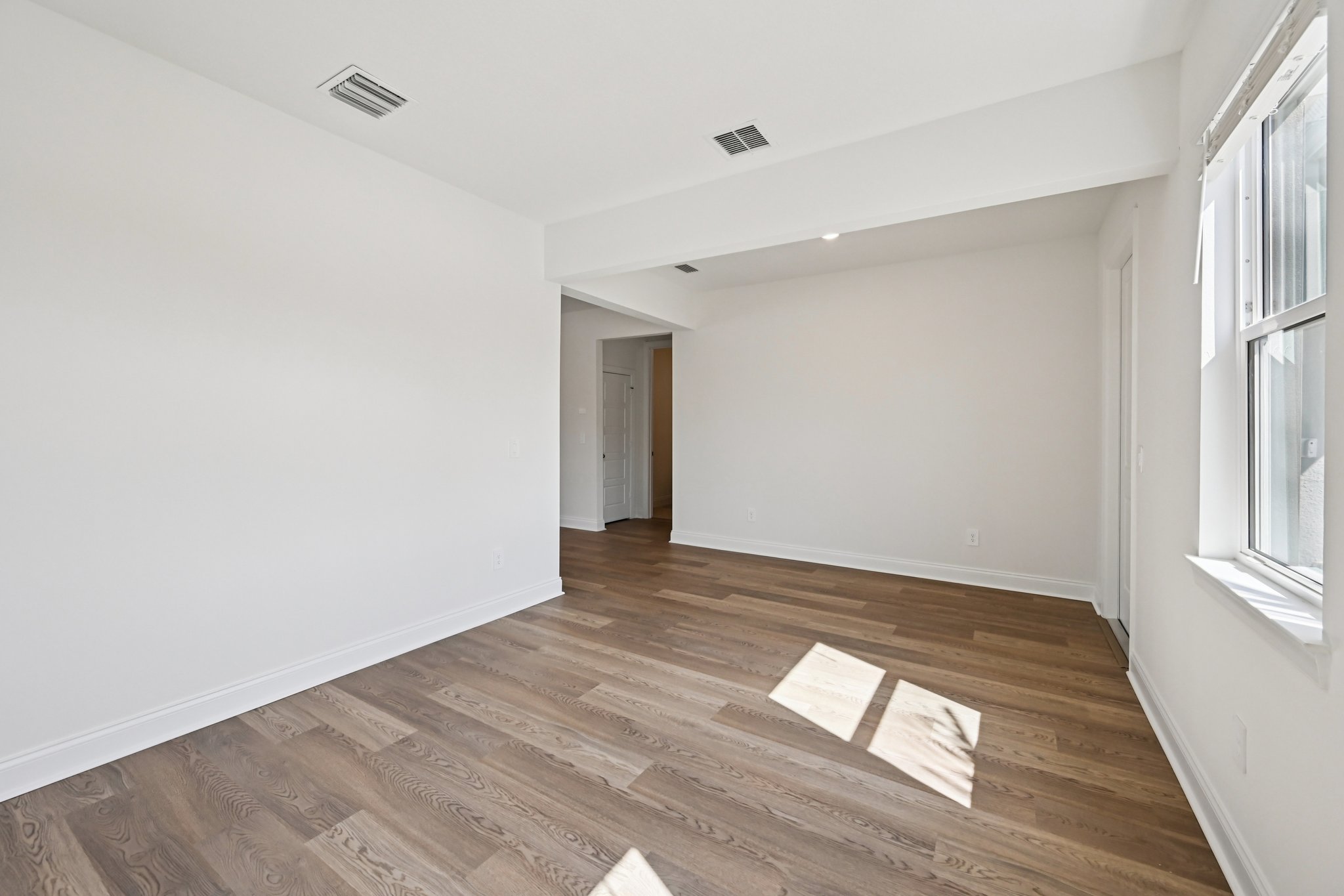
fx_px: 523
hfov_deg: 104.3
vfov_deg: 81.2
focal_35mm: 14
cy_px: 448
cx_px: 672
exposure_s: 1/400
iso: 1600
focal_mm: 14
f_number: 8
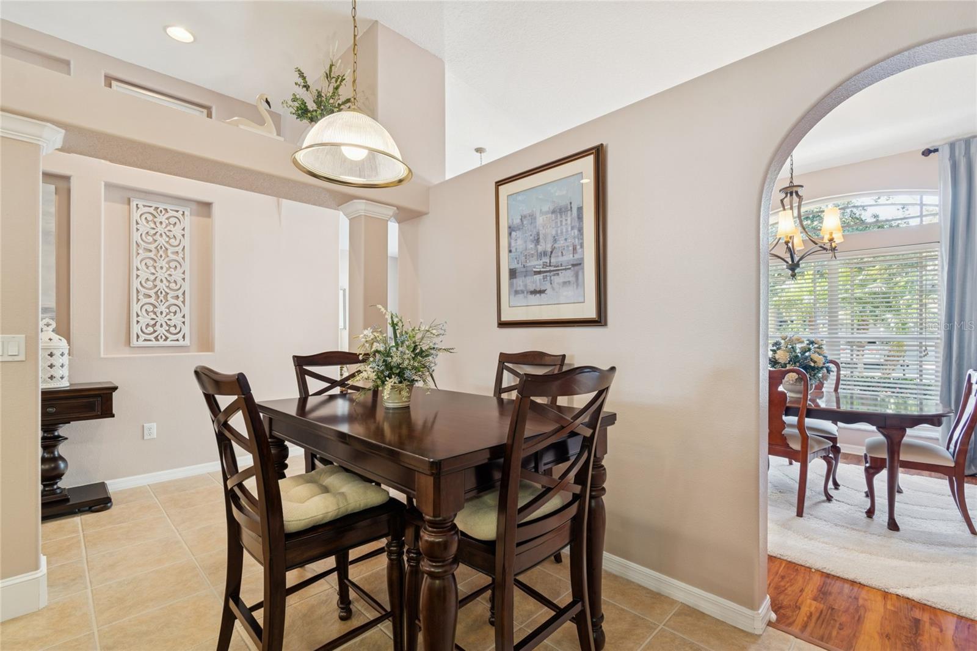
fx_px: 407
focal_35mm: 15
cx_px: 488
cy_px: 326
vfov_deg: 77.3
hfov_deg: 100.4
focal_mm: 10
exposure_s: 1.6
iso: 100
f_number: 7.1
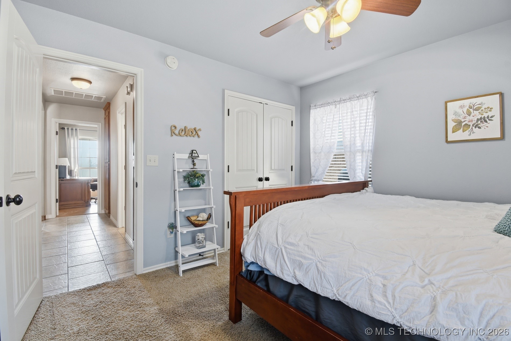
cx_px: 256
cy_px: 170
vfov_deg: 77.3
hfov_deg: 100.4
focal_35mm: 15
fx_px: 213
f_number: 8
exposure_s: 1/25
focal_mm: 10
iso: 250
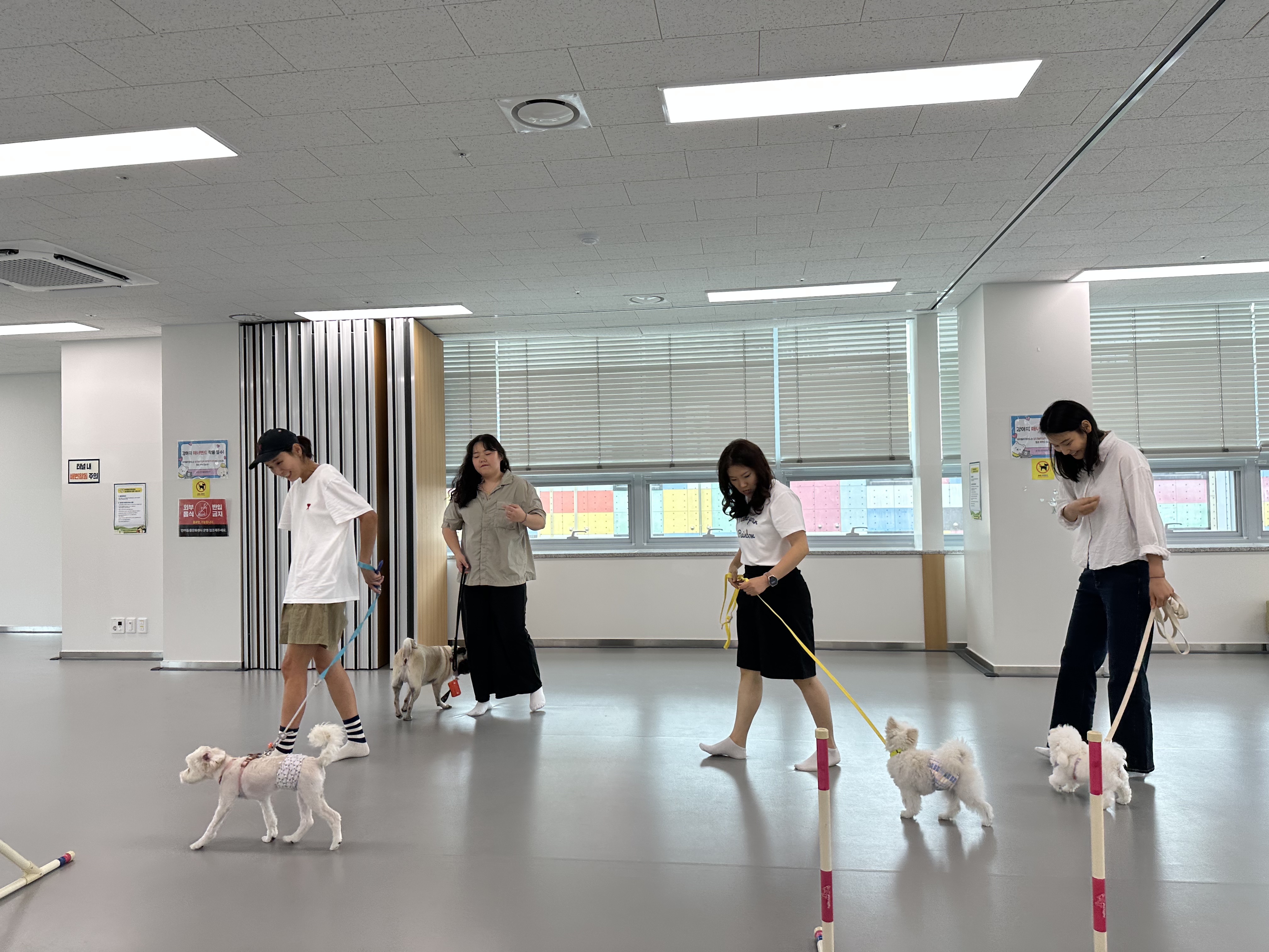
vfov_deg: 56.8
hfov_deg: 71.6
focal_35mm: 24
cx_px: 634
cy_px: 476
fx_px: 880
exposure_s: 1/213
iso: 80
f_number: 1.78
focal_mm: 6.86
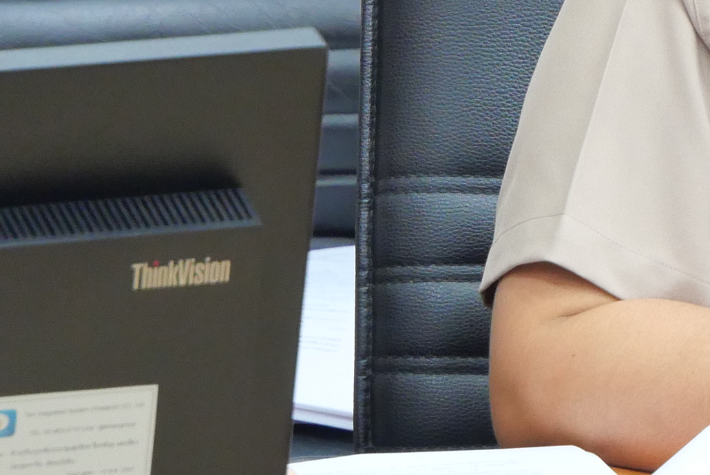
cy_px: -148
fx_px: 8388
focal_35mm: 425
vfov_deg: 3.2
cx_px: 1046
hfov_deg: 4.8
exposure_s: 1/10
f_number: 5.6
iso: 1000
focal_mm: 57
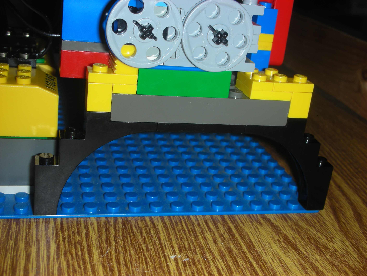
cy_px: 138
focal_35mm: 53
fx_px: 562
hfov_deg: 36.2
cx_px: 184
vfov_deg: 27.5
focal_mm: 8.8
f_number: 10.5
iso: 50
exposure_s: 1/60.1
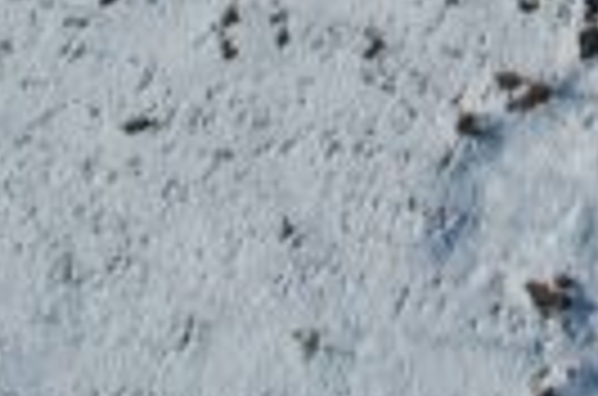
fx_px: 2817
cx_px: 746
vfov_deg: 6.7
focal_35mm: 170
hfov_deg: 11.8
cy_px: -1064
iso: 100
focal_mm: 8.38
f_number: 2.8
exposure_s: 1/2500
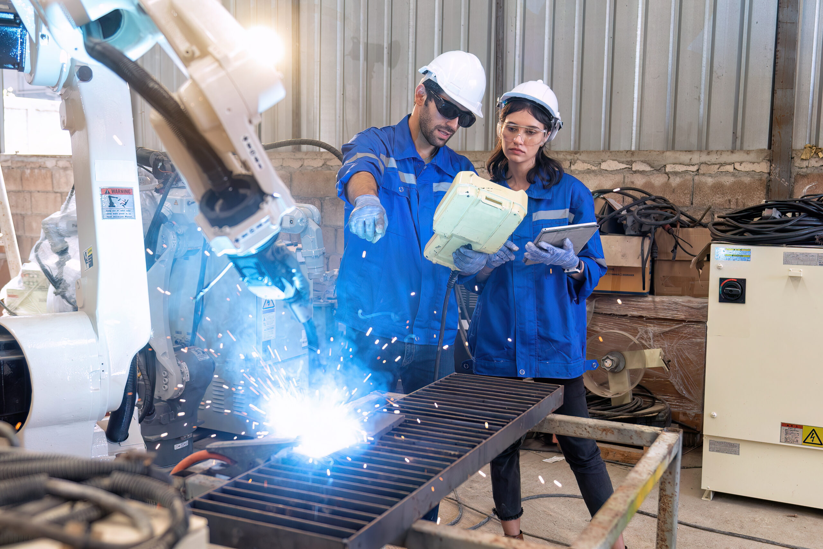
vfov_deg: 36.9
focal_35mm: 36
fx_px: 823
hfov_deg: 53.1
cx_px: 412
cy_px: 274
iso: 200
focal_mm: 24
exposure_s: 1/160
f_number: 2.8
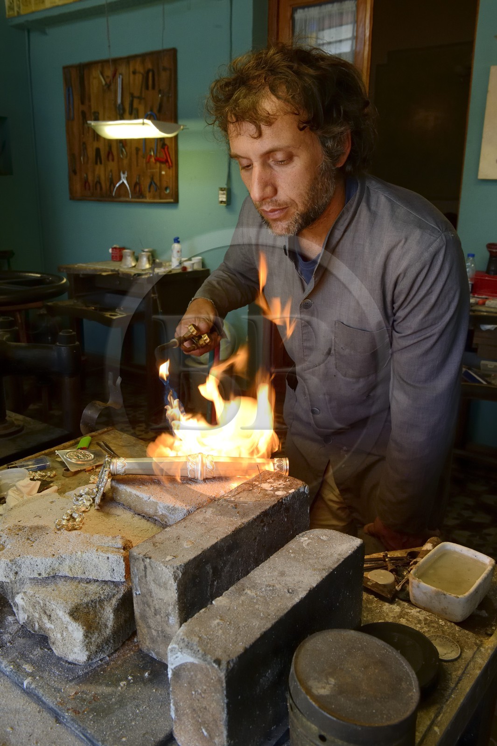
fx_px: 663
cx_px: 248
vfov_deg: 58.7
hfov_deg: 41.1
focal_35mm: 32
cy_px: 373
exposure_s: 1/100
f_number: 11
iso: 1600
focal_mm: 32
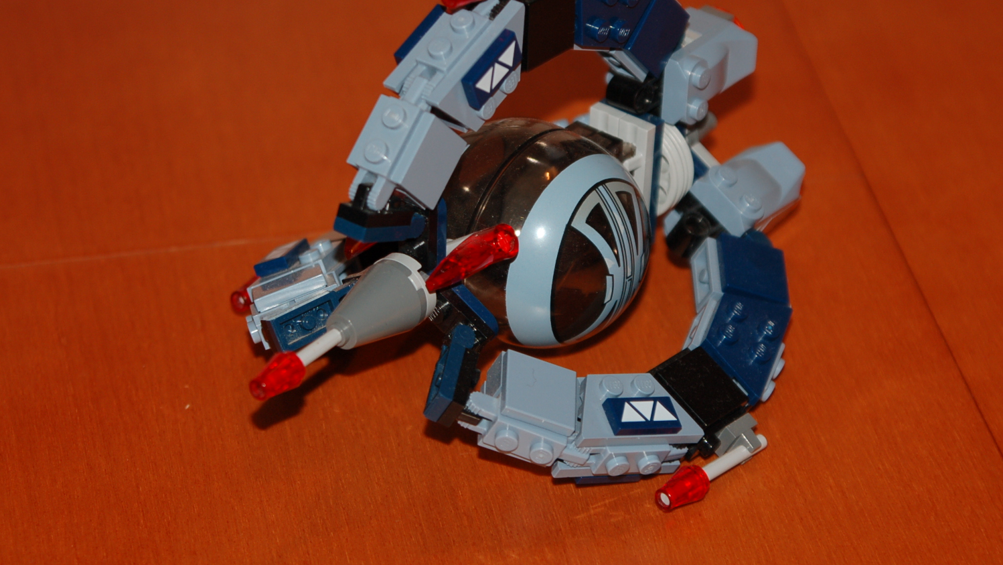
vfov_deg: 8.4
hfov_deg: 14.8
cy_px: 263
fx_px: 3857
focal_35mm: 145
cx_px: 500
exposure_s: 1/60
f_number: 5.3
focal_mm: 92
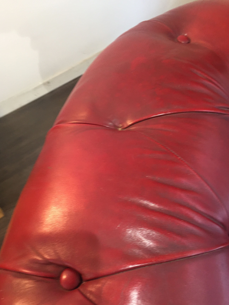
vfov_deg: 60.0
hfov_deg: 46.8
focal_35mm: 30
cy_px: 157
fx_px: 265
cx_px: 112
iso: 160
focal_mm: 4.15
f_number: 2.2
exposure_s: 1/33
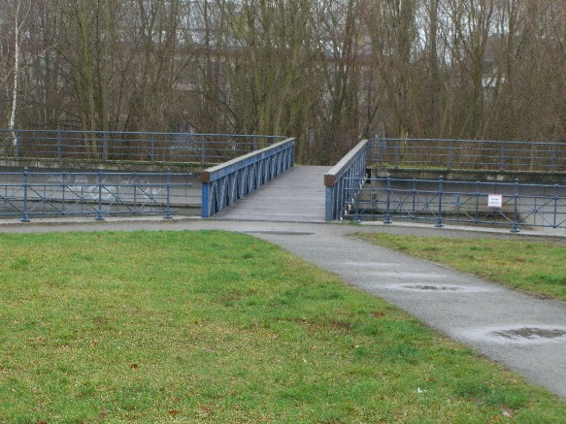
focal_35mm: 114
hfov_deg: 17.3
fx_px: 1864
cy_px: 212
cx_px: 283
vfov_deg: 13.0
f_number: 5.1
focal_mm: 23.7
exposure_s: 1/60
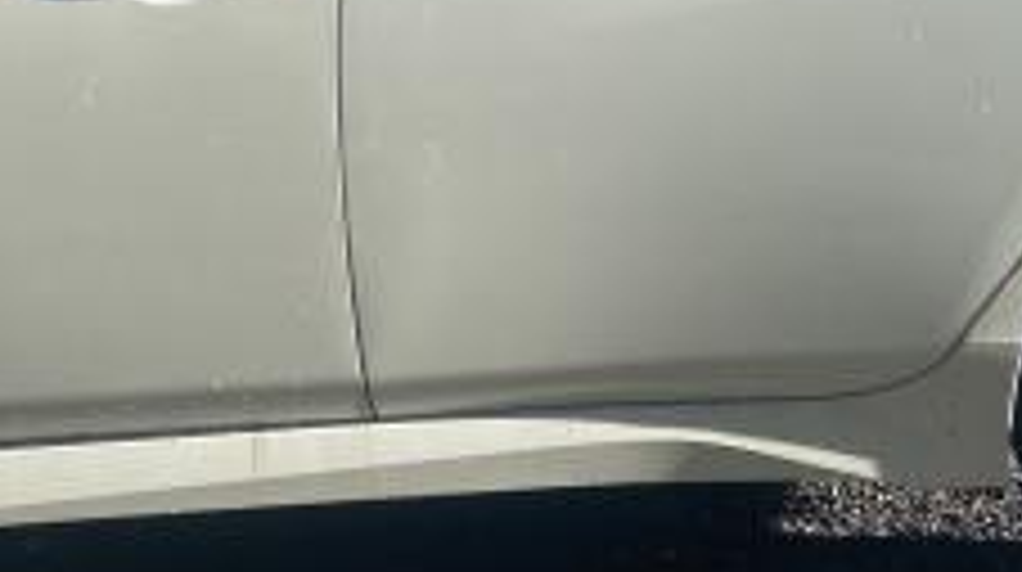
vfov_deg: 18.9
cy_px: 135
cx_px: 333
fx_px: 1705
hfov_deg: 33.1
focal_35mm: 63
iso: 32
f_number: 1.8
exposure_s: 1/957
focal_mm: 4.25
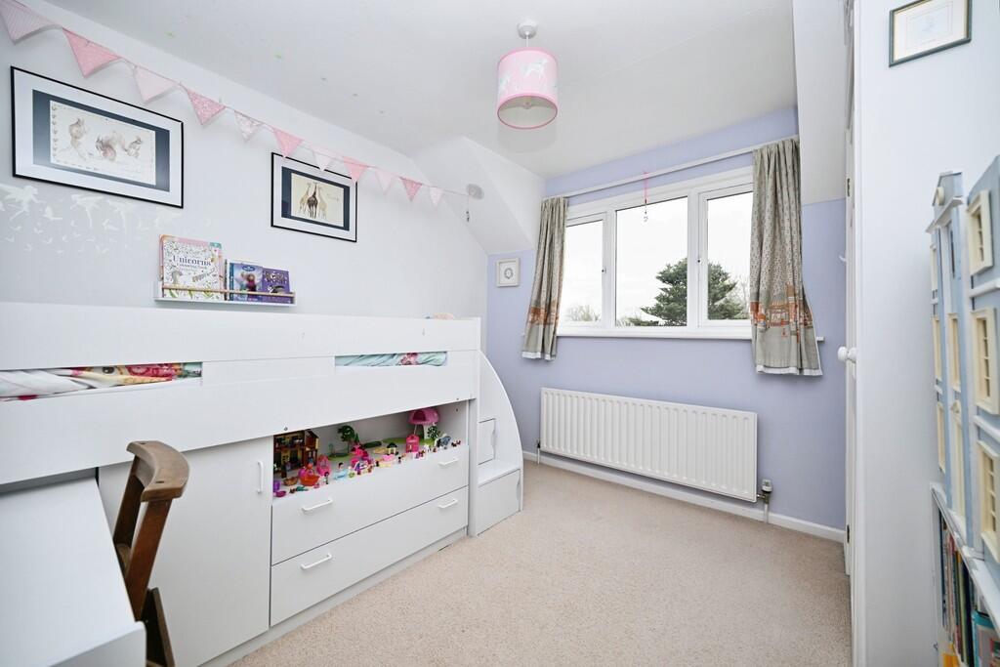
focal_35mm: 14
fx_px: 389
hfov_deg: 104.2
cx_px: 500
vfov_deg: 81.2
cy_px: 334
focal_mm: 14
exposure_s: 1/80
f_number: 4.5
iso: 100
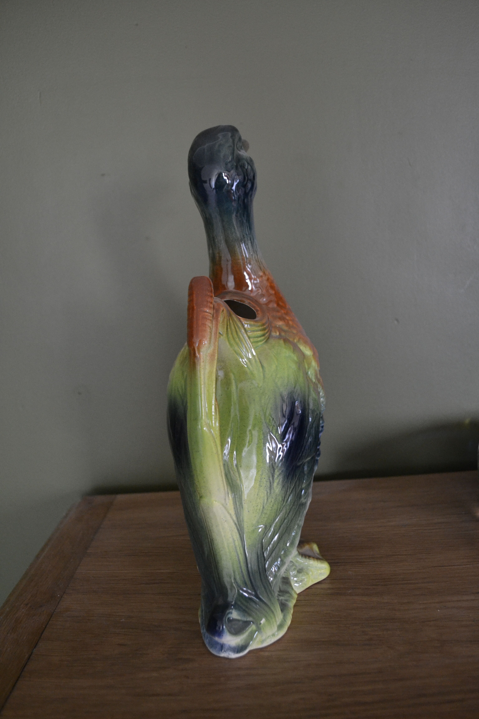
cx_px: 240
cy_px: 360
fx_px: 539
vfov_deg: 67.4
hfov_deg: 47.9
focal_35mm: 27
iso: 1600
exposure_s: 1/60
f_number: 3.5
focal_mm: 18
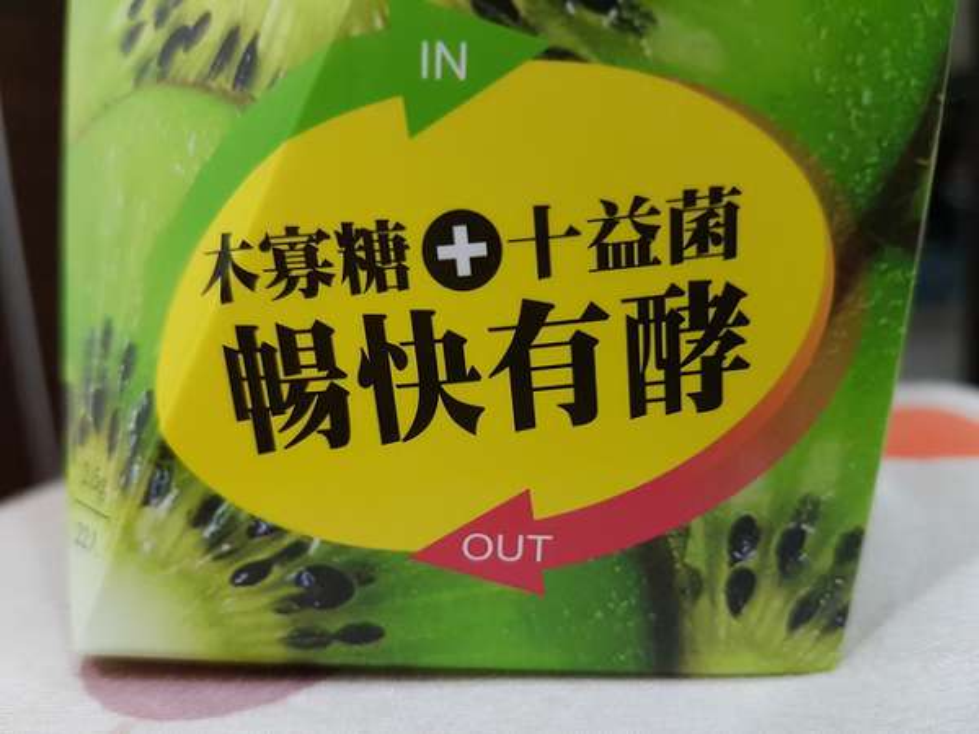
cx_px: 490
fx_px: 735
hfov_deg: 67.3
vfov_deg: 53.1
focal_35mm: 26
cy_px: 367
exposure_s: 1/24
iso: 200
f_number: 1.7
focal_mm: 4.2
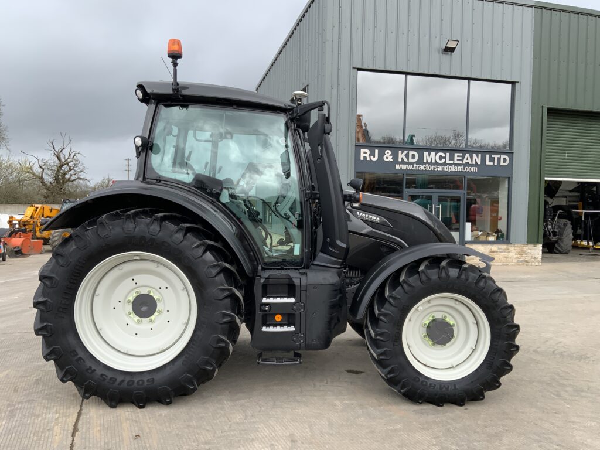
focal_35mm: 29
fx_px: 503
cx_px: 300
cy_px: 225
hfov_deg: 61.7
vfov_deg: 48.2
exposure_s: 1/586
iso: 16
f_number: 1.8
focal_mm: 3
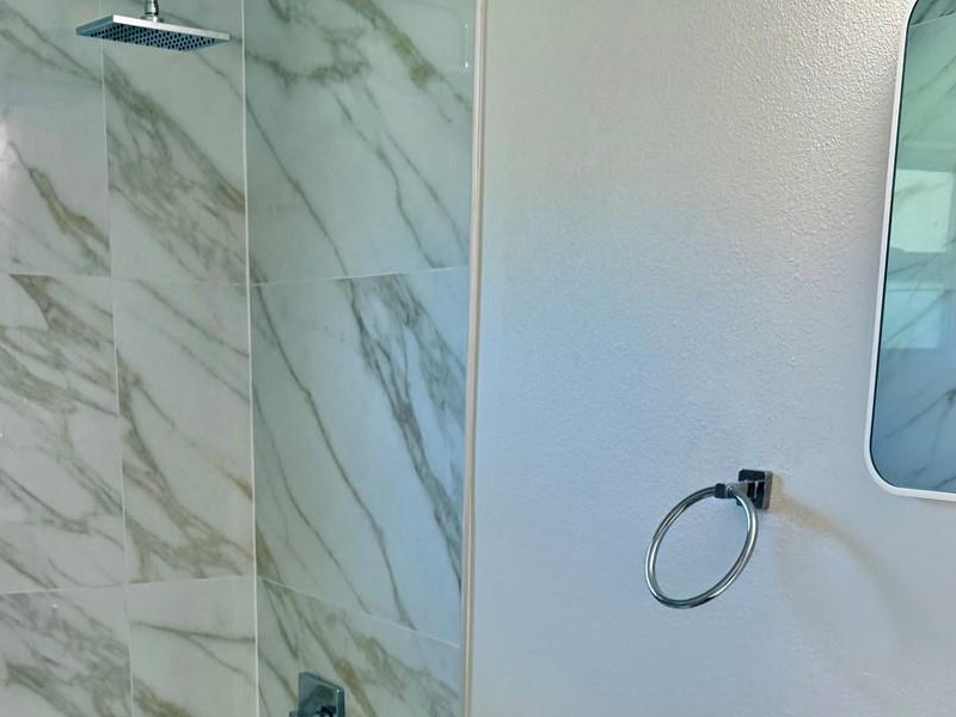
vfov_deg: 28.5
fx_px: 1326
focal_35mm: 48
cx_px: 419
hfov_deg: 39.6
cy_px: 706
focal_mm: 6.76
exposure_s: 1/120
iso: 160
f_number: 1.78
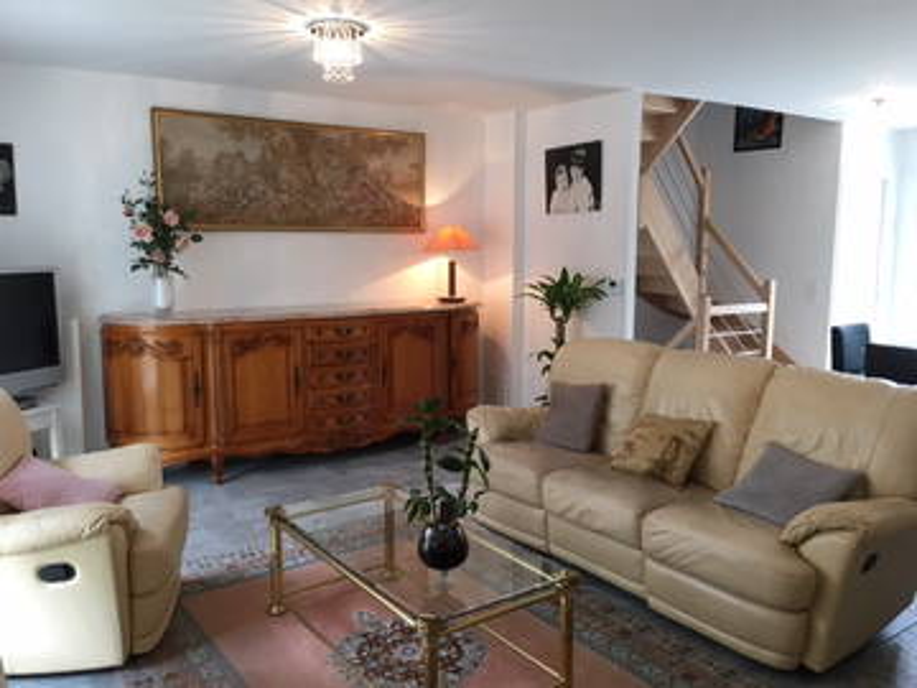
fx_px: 768
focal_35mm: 29
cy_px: 344
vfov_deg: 48.2
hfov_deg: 61.7
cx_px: 458
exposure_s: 1/33
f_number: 2.2
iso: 50
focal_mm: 4.15
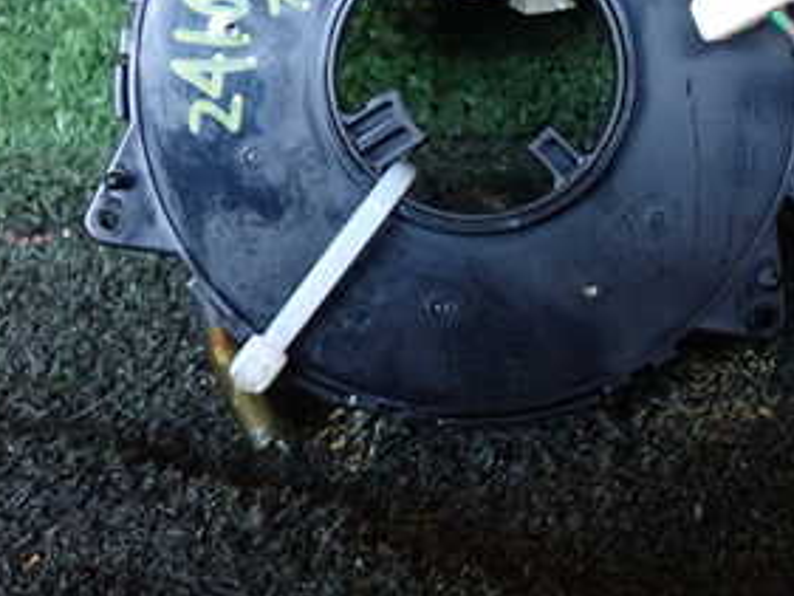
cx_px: 630
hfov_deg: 29.6
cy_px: 14
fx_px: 1469
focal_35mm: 64
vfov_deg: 22.2
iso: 800
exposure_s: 1/30
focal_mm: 5.4
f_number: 2.3
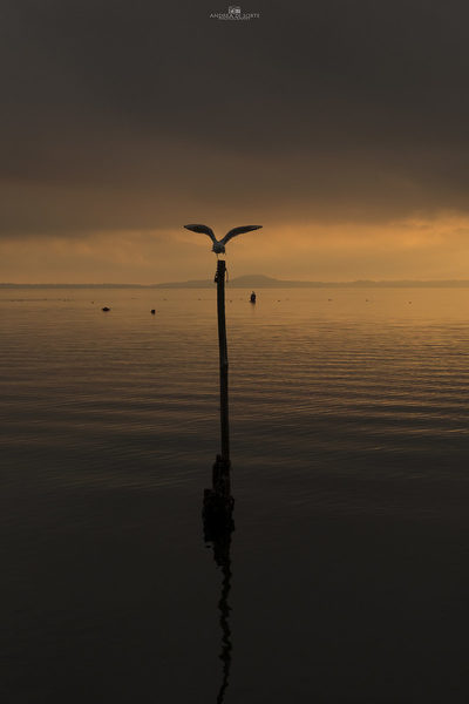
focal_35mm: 75
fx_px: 1466
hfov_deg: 18.2
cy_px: 352
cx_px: 234
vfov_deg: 27.0
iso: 400
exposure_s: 1/500
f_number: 7.1
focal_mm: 50
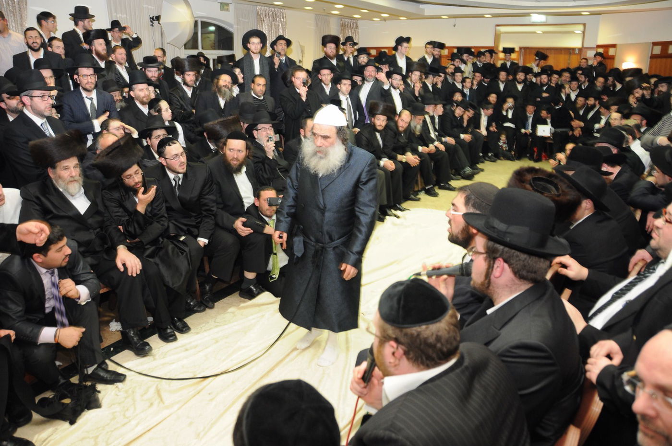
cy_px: 223
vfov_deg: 47.8
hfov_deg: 67.4
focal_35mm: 27
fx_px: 503
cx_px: 336
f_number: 3.5
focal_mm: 18
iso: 640
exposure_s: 1/40
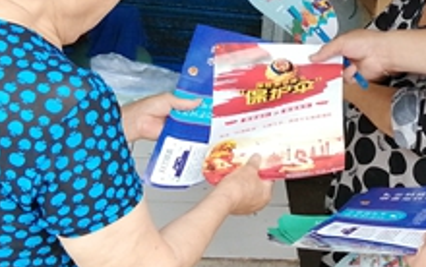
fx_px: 930
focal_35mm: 80
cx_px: 399
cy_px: 21
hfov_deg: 24.9
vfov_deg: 16.1
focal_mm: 3.46
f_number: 1.8
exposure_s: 1/541
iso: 160
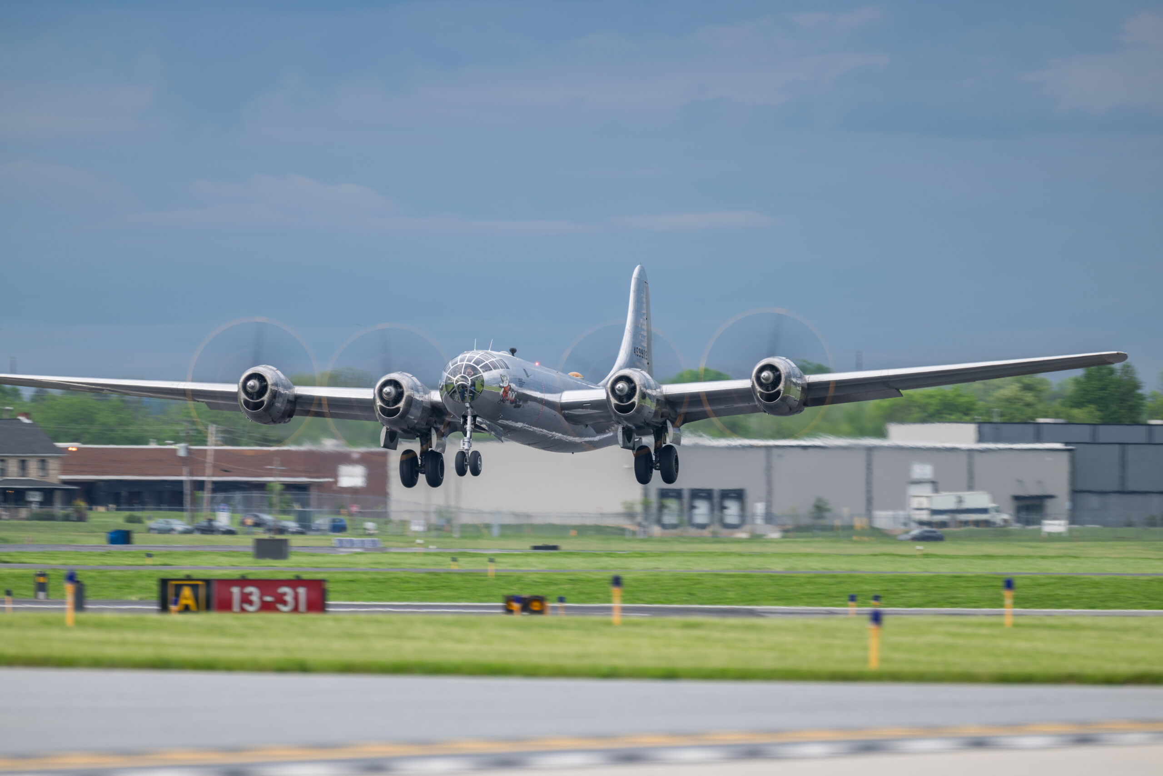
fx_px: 19383
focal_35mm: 600
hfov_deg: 3.4
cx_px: 582
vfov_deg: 2.3
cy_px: 388
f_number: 6.3
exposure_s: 1/60
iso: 100
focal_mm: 600
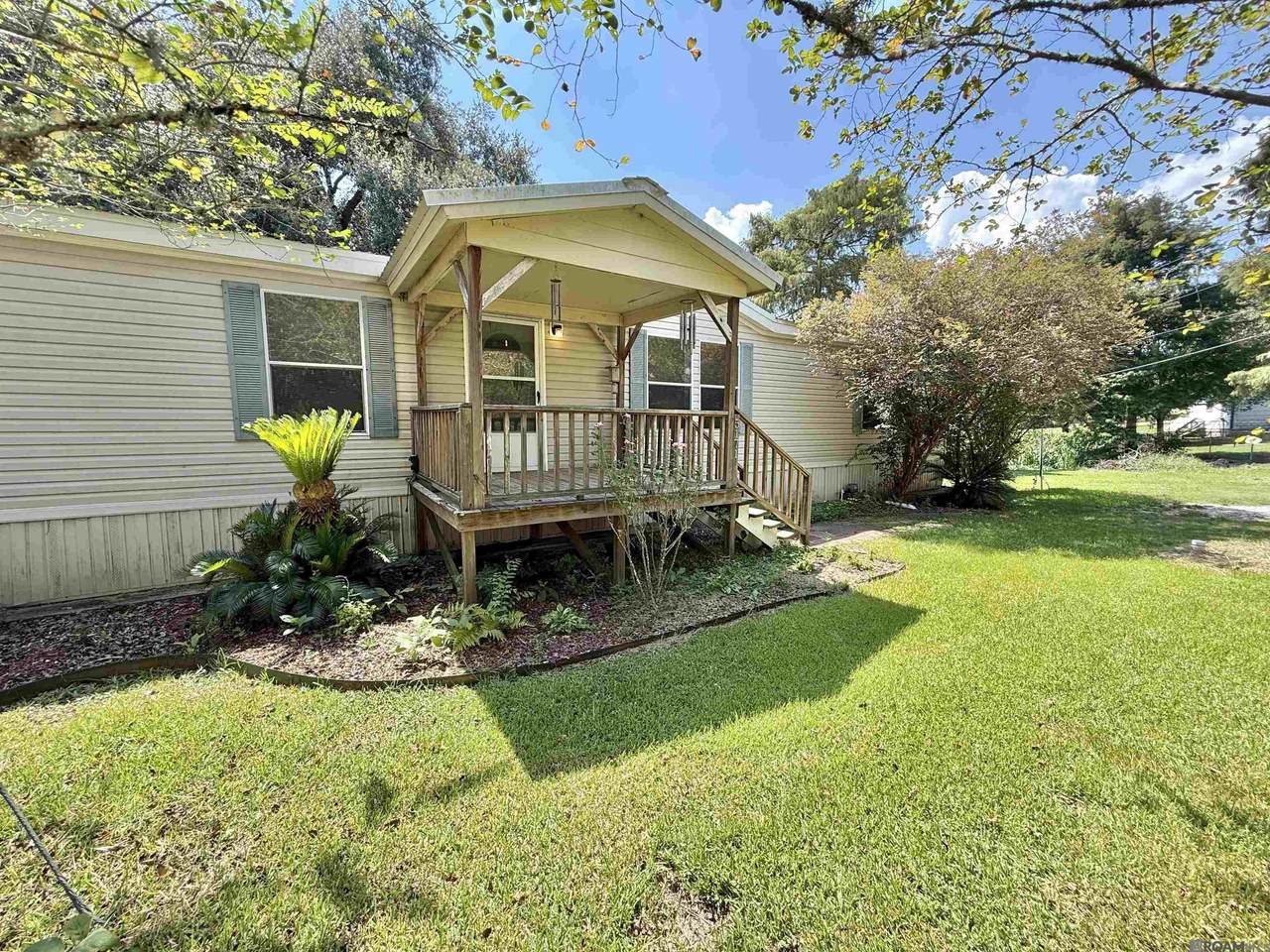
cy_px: 476
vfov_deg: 85.7
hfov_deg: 102.1
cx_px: 635
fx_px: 514
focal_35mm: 14
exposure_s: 1/214
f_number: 2.2
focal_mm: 2.22
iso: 50
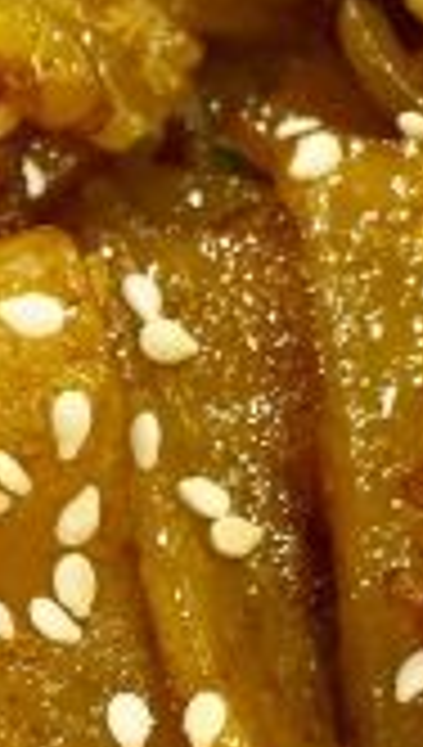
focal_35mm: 133
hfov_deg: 9.0
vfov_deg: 15.7
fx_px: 2639
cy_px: 806
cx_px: -124
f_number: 2.2
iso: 160
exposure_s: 1/33
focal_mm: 4.15
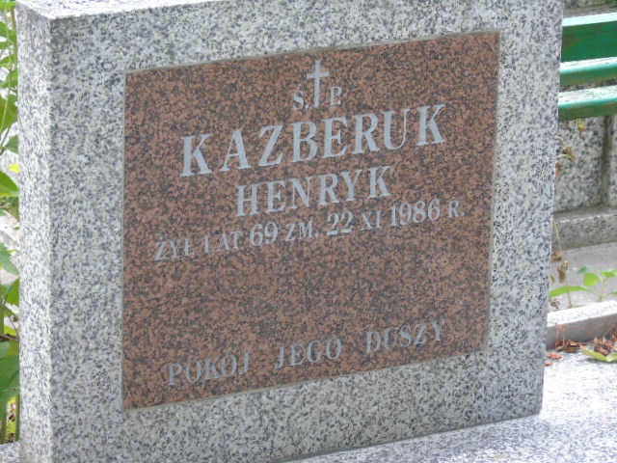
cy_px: 232
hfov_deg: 12.2
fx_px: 2888
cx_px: 308
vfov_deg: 9.2
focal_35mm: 162
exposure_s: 1/125
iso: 400
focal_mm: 29
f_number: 4.9
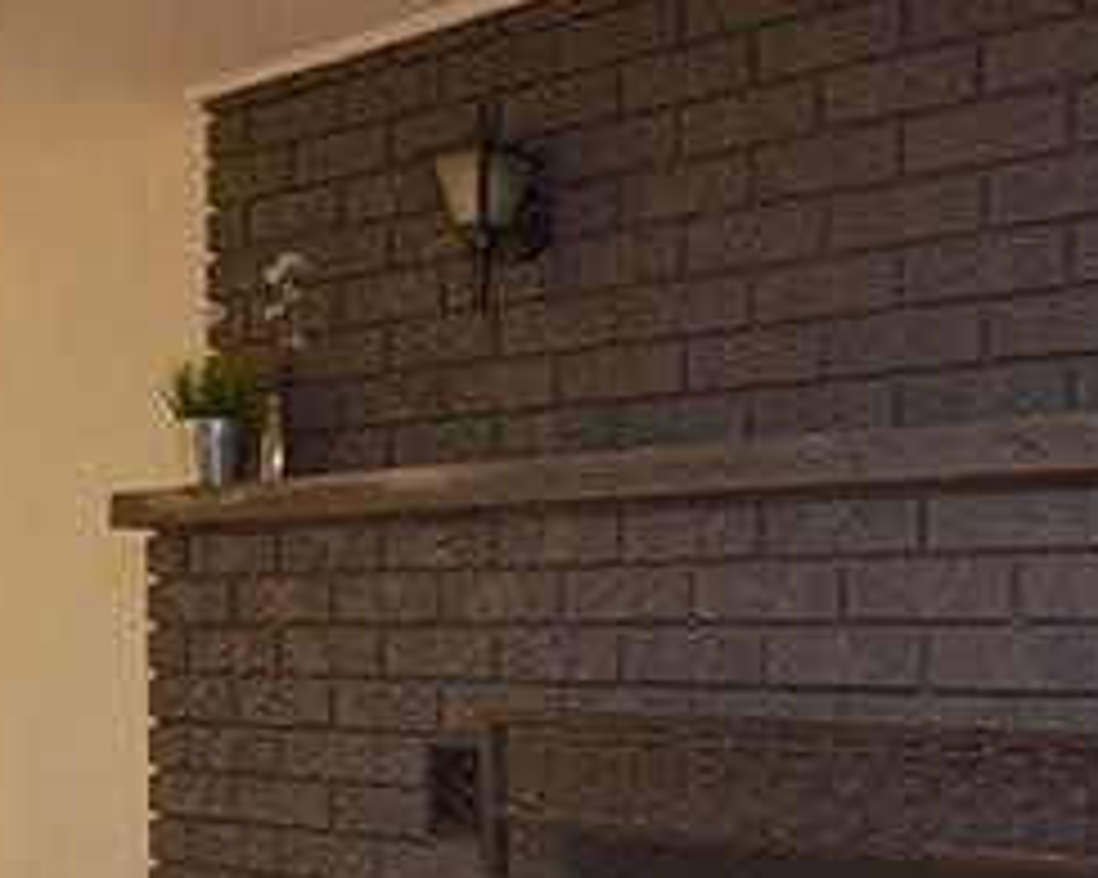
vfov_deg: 23.8
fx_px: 2046
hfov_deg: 30.0
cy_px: 705
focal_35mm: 63
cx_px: 580
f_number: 6.3
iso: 500
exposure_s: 1/60
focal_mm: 16
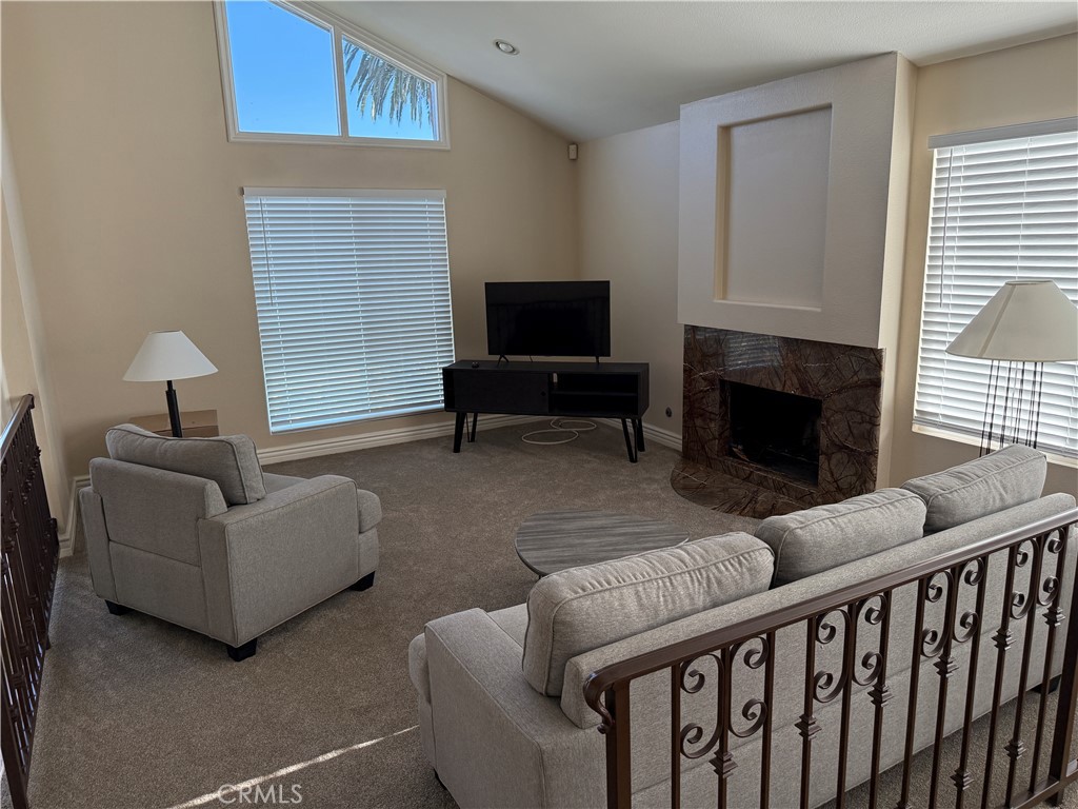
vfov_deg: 56.8
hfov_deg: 71.6
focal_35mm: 24
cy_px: 404
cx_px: 539
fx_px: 747
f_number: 1.78
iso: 200
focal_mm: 6.76
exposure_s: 1/215
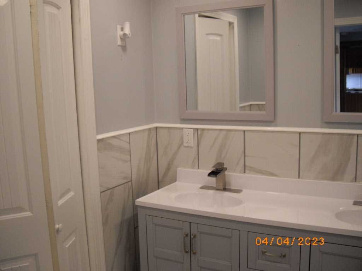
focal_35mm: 38
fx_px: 397
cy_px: 136
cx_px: 181
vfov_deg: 37.7
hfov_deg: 49.0
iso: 200
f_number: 2.8
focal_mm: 7.9
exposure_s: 1/80
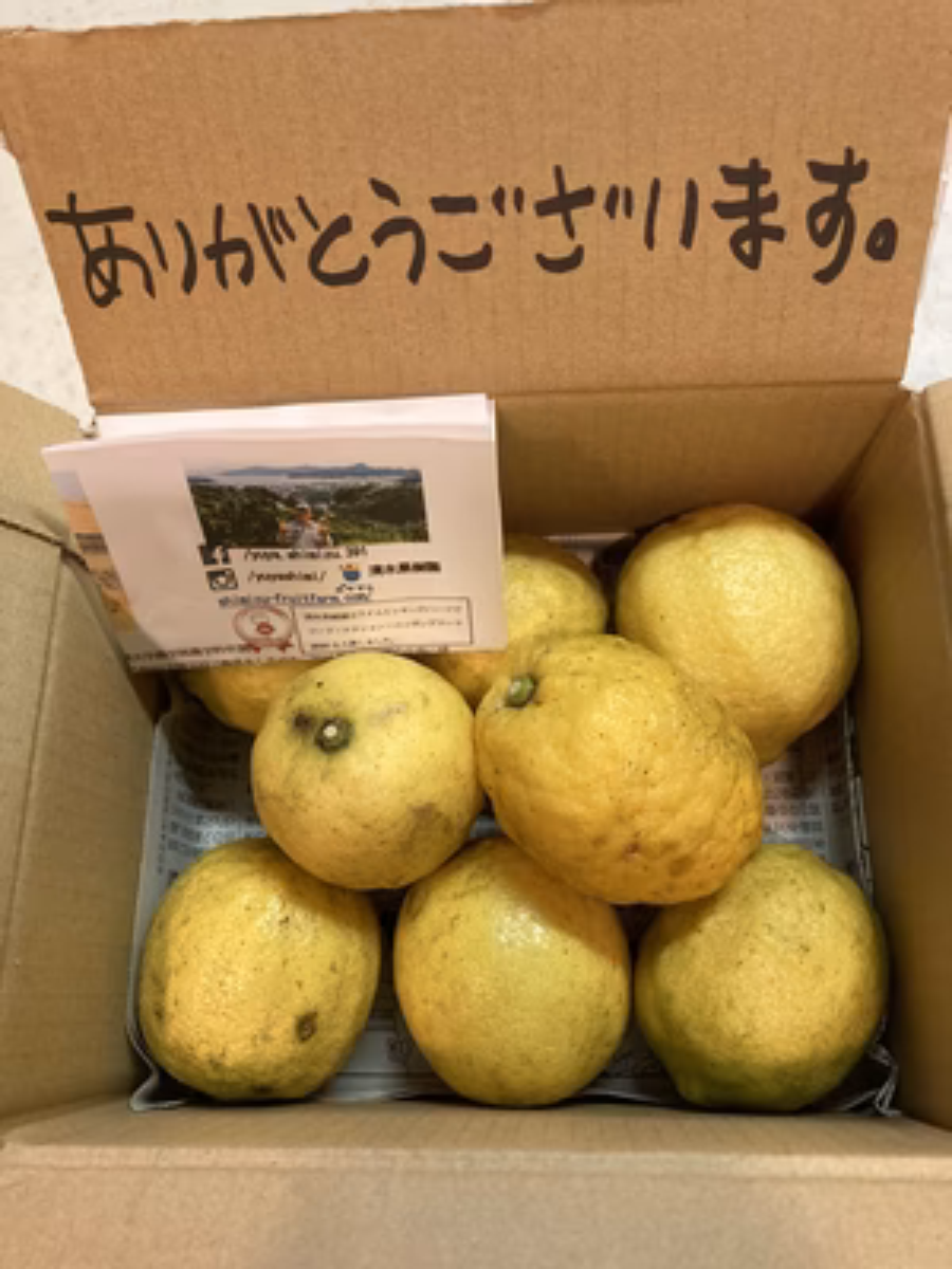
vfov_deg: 63.4
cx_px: 476
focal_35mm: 28
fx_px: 1027
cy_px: 634
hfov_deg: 49.7
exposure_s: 1/50
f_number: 1.8
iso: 160
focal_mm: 3.99
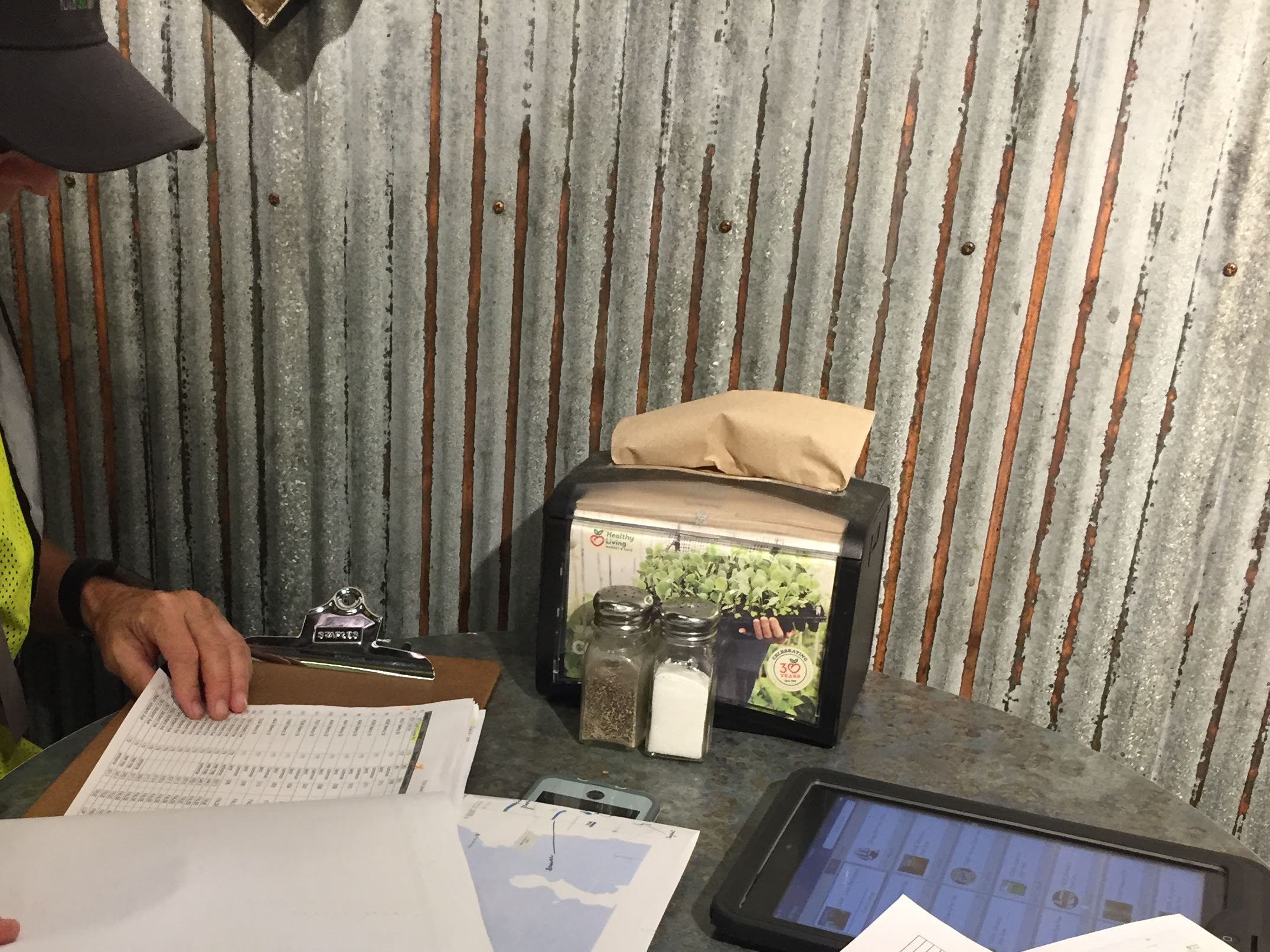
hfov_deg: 42.7
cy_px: 719
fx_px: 1614
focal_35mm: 44
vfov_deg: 32.2
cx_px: 506
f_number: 2.2
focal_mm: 4.15
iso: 50
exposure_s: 1/30
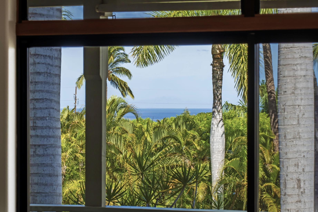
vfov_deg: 12.2
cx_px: 159
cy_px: 106
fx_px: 989
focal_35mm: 112
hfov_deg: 18.3
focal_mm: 75
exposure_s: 1/15
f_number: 8
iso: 100
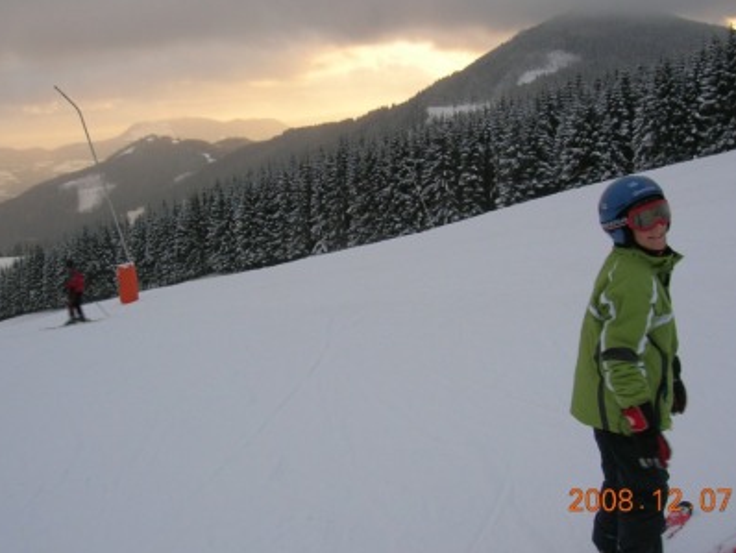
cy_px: 237
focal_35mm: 41
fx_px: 872
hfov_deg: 45.7
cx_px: 350
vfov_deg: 35.1
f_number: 4.9
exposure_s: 1/47.8
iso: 50
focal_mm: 5.7
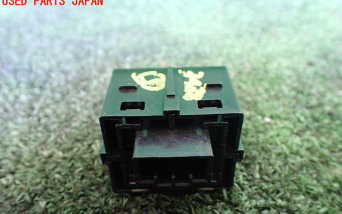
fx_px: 298
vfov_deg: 39.4
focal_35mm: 32
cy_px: 123
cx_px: 171
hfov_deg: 59.6
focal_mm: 5.4
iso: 800
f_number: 2.3
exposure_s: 1/40
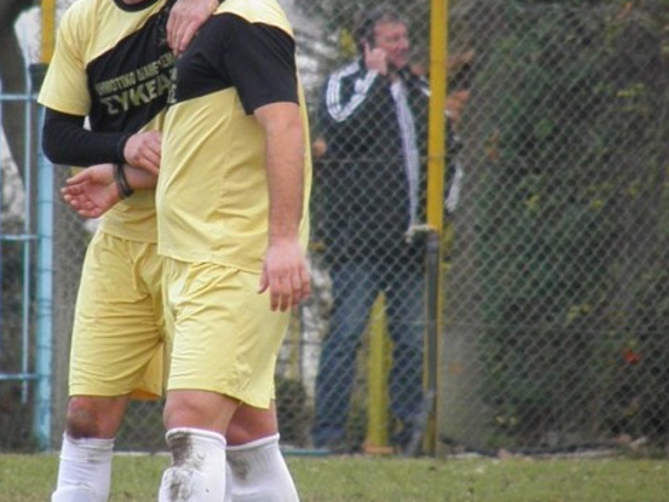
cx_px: 213
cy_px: 153
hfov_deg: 1.9
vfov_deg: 1.4
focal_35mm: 1029
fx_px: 19892
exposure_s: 1/320
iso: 500
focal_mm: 131.2
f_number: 5.4
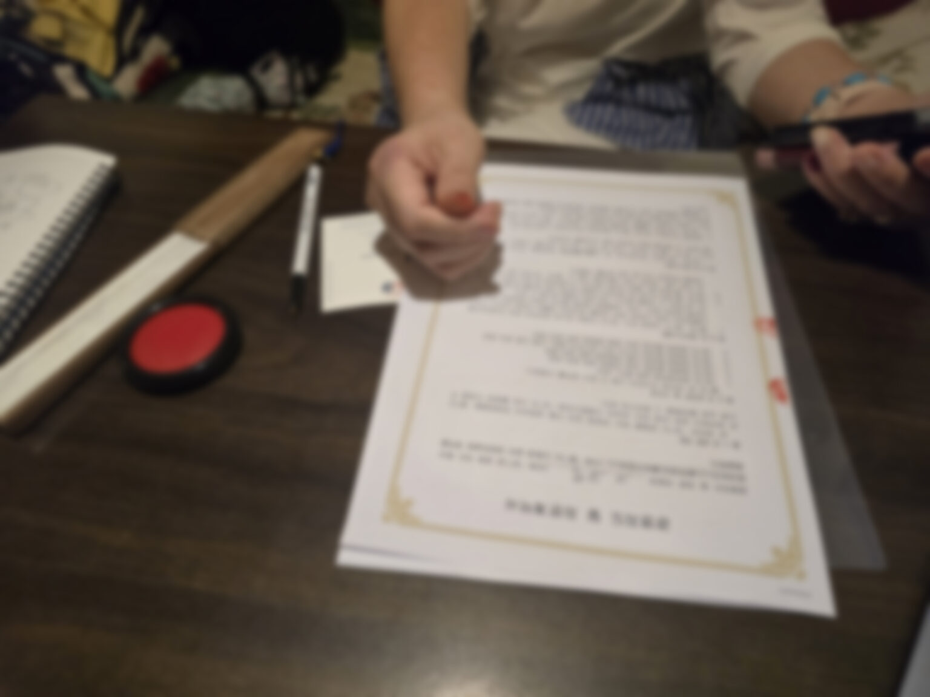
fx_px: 618
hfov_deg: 73.9
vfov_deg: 58.9
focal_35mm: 23
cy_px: 348
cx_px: 465
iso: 640
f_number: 1.7
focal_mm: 6.3
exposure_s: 1/120
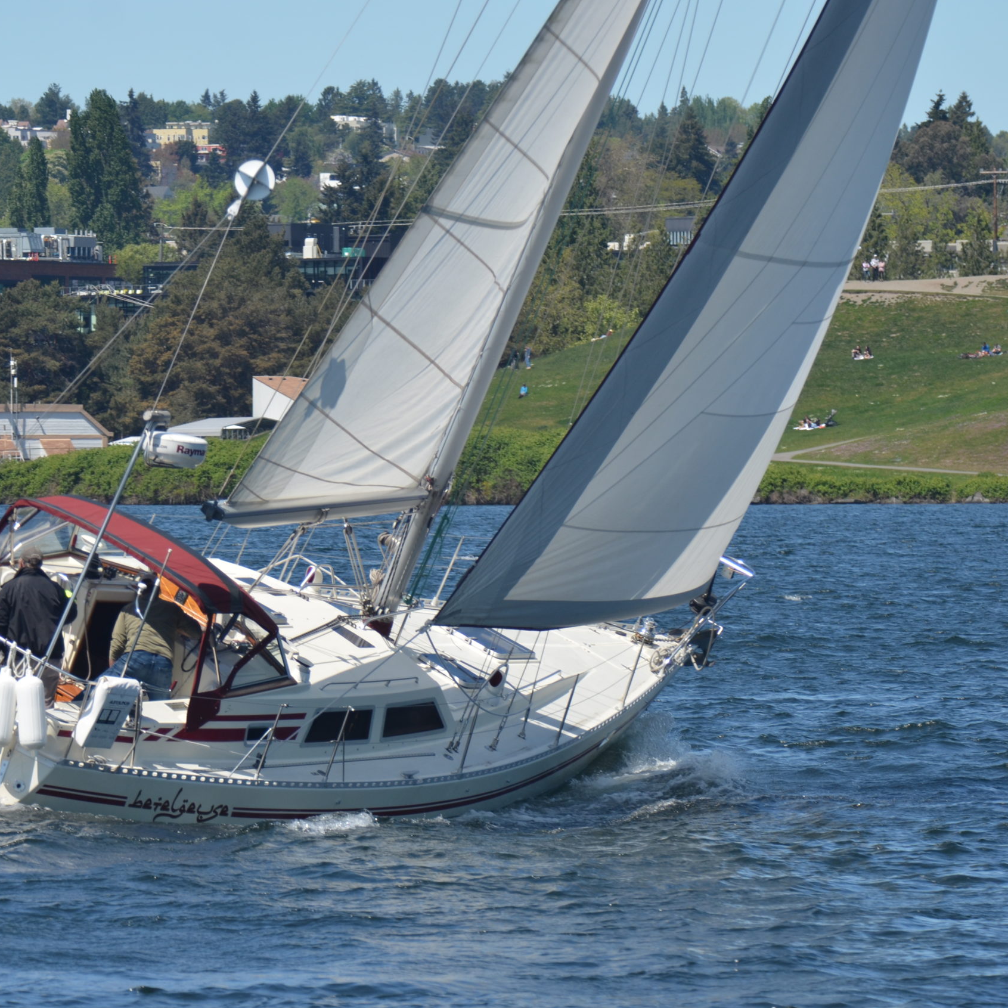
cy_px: 503
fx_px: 9521
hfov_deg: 6.1
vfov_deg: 6.1
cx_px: 393
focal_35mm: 289
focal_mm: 150
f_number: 5.6
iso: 200
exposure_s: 1/500
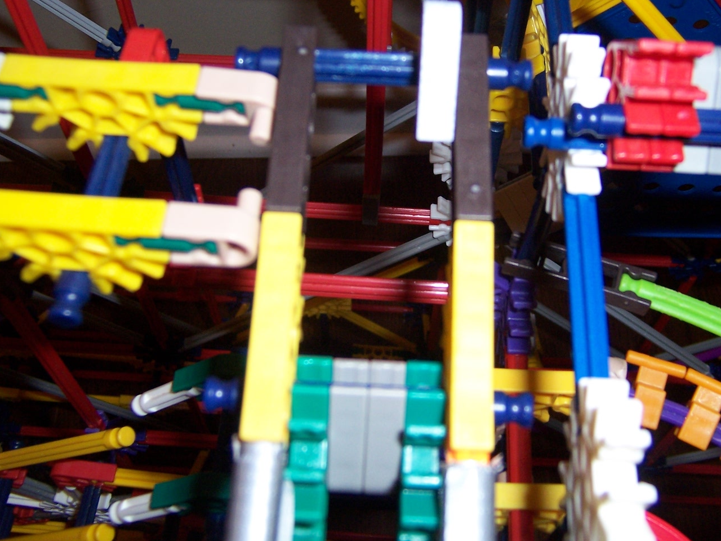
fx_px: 833
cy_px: 221
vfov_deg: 35.9
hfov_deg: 46.8
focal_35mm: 40
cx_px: 377
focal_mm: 5.5
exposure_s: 1/60
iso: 140
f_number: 2.8
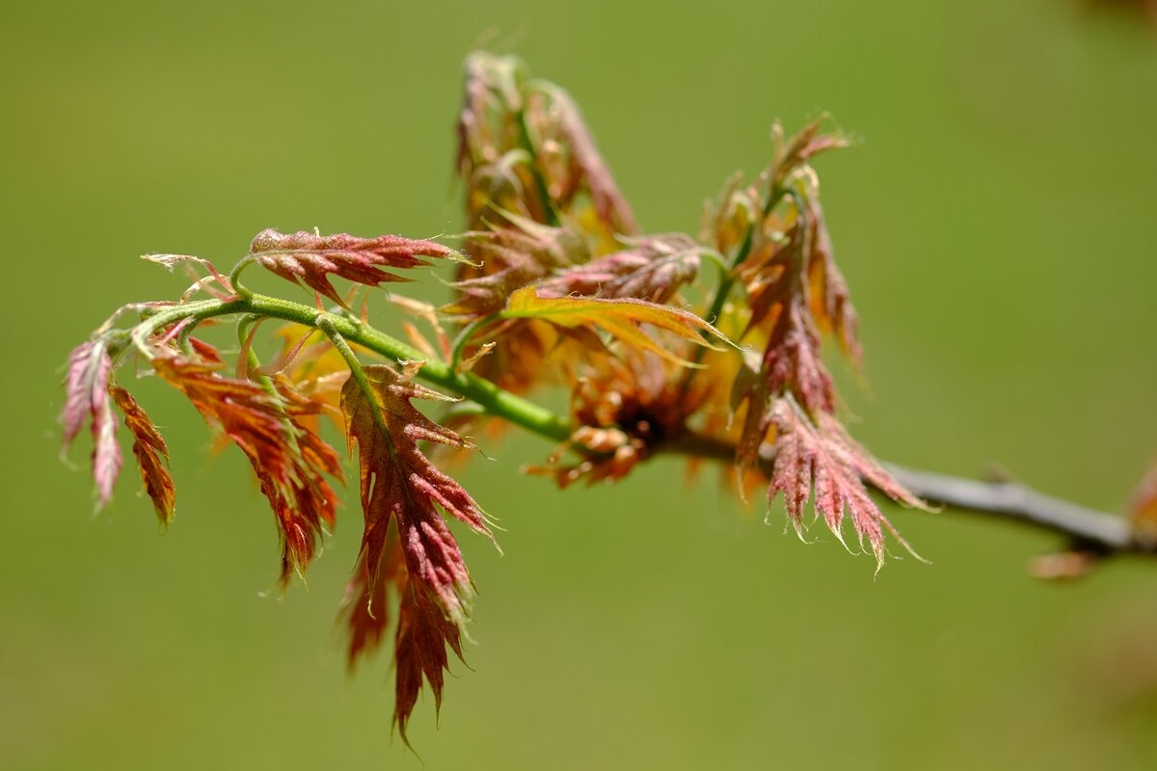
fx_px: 2892
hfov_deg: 22.6
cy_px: 386
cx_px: 578
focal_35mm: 90
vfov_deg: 15.2
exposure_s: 1/2000
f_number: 2.8
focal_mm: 60
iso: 200
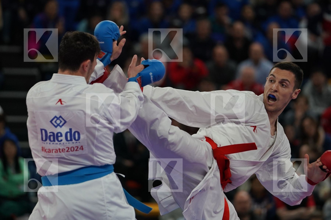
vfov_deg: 4.7
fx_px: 2675
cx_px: 166
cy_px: 110
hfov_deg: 7.1
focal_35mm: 291
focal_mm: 194
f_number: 2.8
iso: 1250
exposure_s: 1/1000
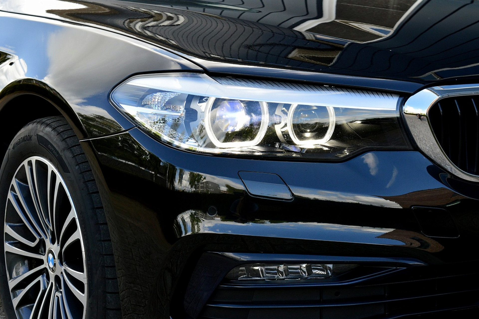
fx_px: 1038
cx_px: 240
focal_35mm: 78
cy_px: 160
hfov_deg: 26.0
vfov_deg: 17.5
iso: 400
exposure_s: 1/160
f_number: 9
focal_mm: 52
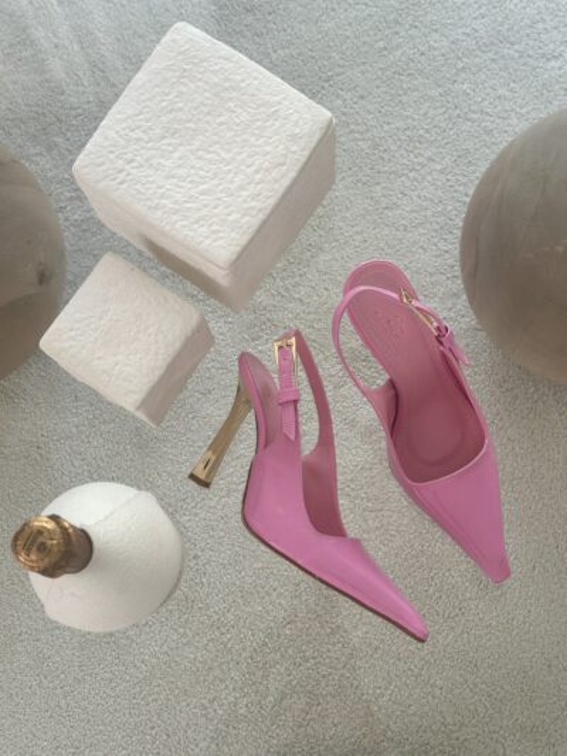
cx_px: 284
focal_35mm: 48
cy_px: 378
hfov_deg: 30.3
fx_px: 1048
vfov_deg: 39.6
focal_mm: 6.86
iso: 80
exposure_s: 1/70
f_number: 1.8
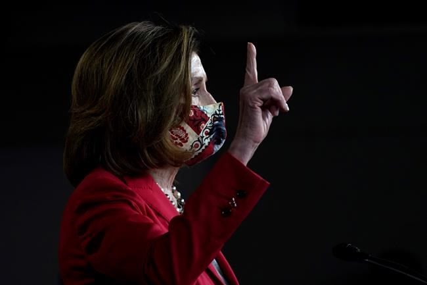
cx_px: 214
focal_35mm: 235
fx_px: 2786
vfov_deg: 5.8
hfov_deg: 8.8
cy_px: 142
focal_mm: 235
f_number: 5.6
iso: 2500
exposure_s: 1/250
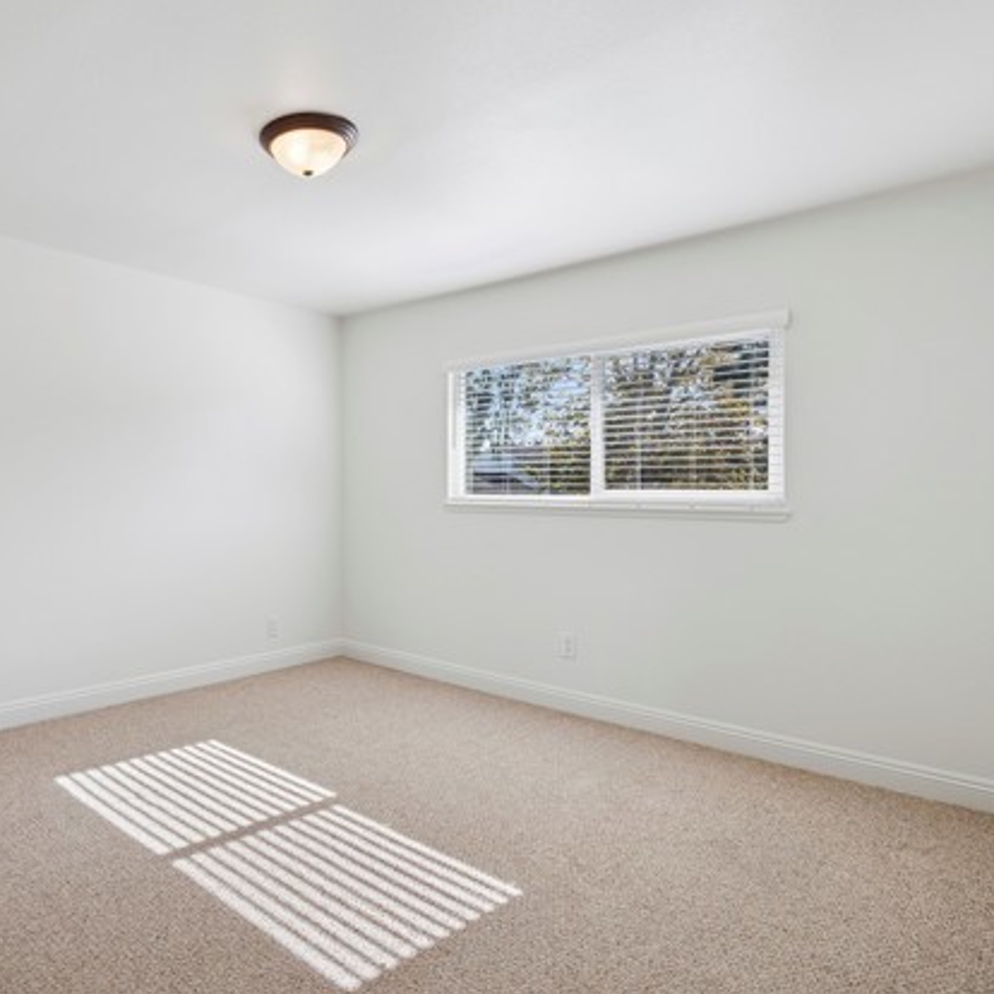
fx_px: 682
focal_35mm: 21
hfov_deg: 67.4
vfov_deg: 72.1
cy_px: 485
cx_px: 245
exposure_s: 1/50
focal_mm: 16
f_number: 9
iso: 200
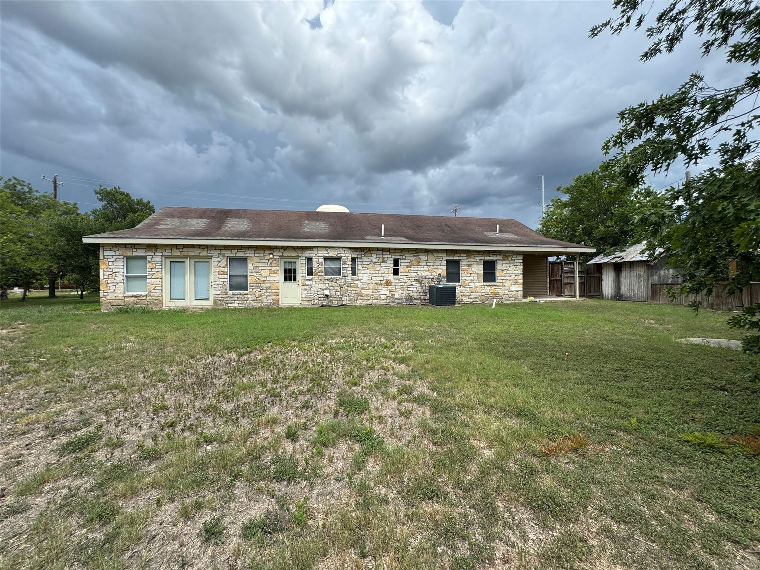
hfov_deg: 102.1
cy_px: 285
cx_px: 380
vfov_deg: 85.7
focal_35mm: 14
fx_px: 307
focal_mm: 2.22
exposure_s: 1/980
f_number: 2.2
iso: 50
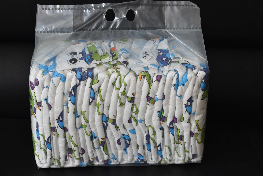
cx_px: 132
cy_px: 88
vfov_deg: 16.6
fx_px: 603
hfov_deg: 24.6
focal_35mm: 82
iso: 1600
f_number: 7.1
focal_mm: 55
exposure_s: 1/200
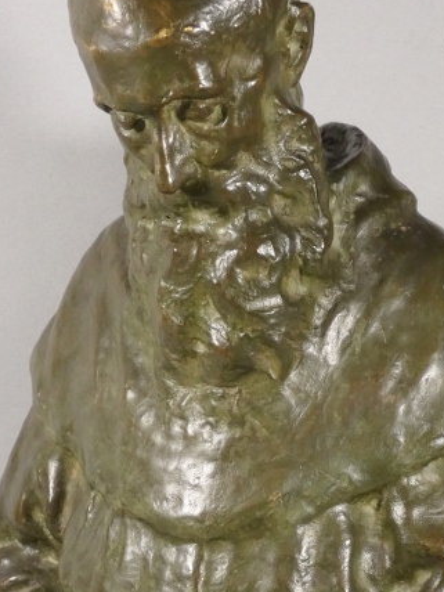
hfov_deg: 10.2
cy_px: 559
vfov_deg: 13.4
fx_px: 2497
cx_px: 209
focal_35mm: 146
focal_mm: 10.8
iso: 250
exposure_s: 1/80
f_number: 4.1
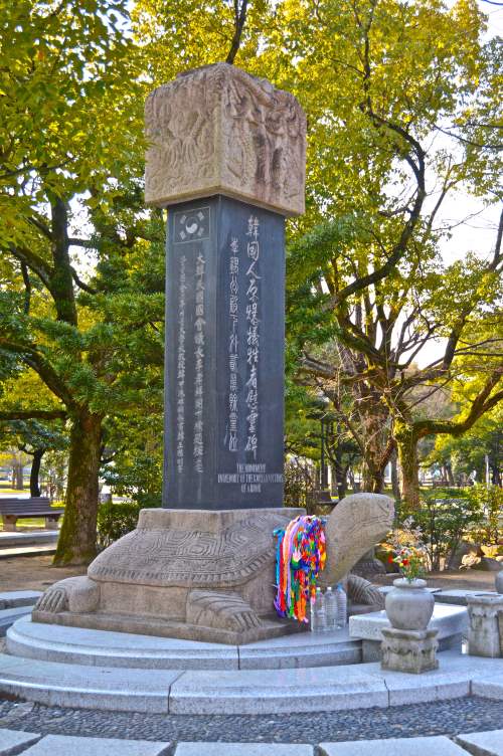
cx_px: 252
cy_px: 378
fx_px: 1008
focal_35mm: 48
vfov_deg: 41.1
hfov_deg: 28.0
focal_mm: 32
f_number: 4
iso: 400
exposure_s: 1/640
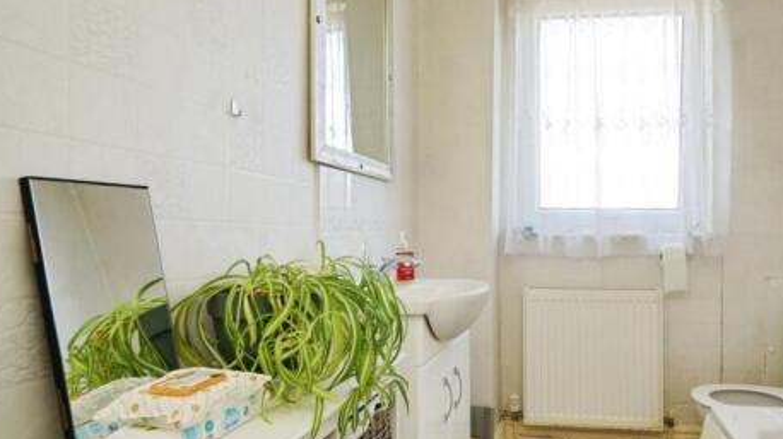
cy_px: 220
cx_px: 534
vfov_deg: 47.6
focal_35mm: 24
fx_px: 498
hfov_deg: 73.6
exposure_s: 1/125
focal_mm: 16
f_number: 9
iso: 1250
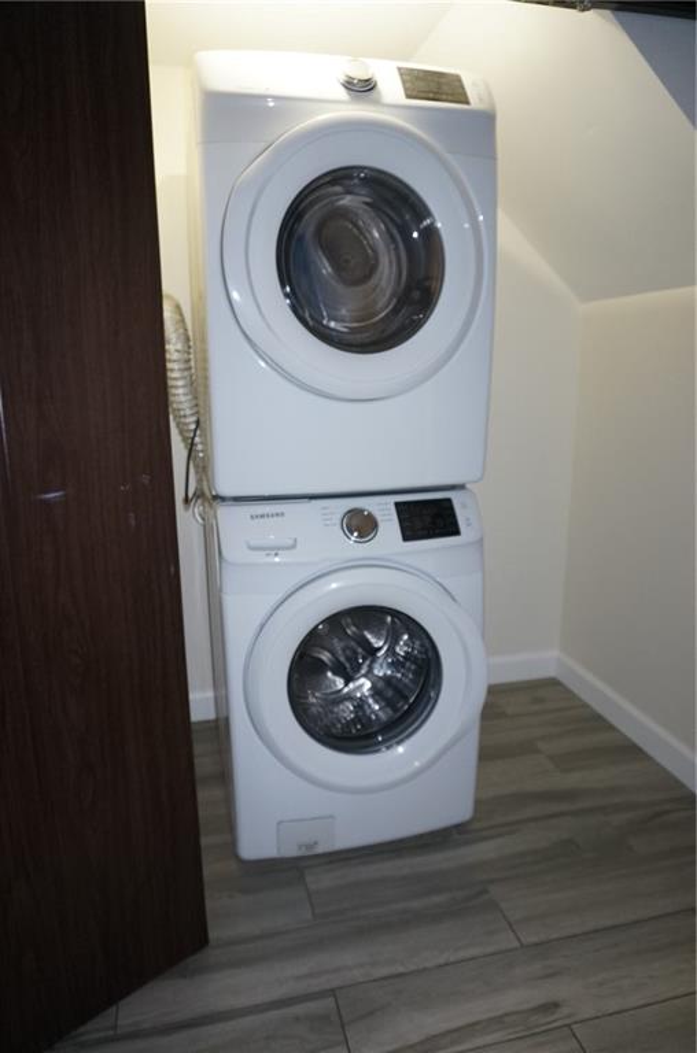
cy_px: 526
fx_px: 701
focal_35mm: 24
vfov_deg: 73.9
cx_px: 348
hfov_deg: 52.9
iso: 640
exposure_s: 1/60
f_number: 4
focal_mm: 16
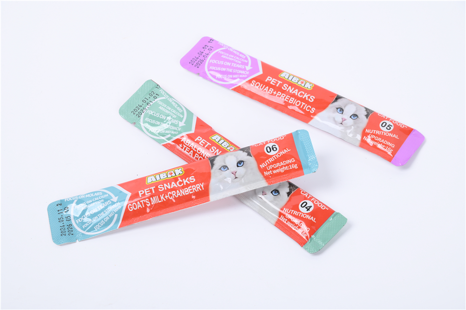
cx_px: 233
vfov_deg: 12.4
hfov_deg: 18.6
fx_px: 1423
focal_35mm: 110
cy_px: 155
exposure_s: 1/125
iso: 125
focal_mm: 110
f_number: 11
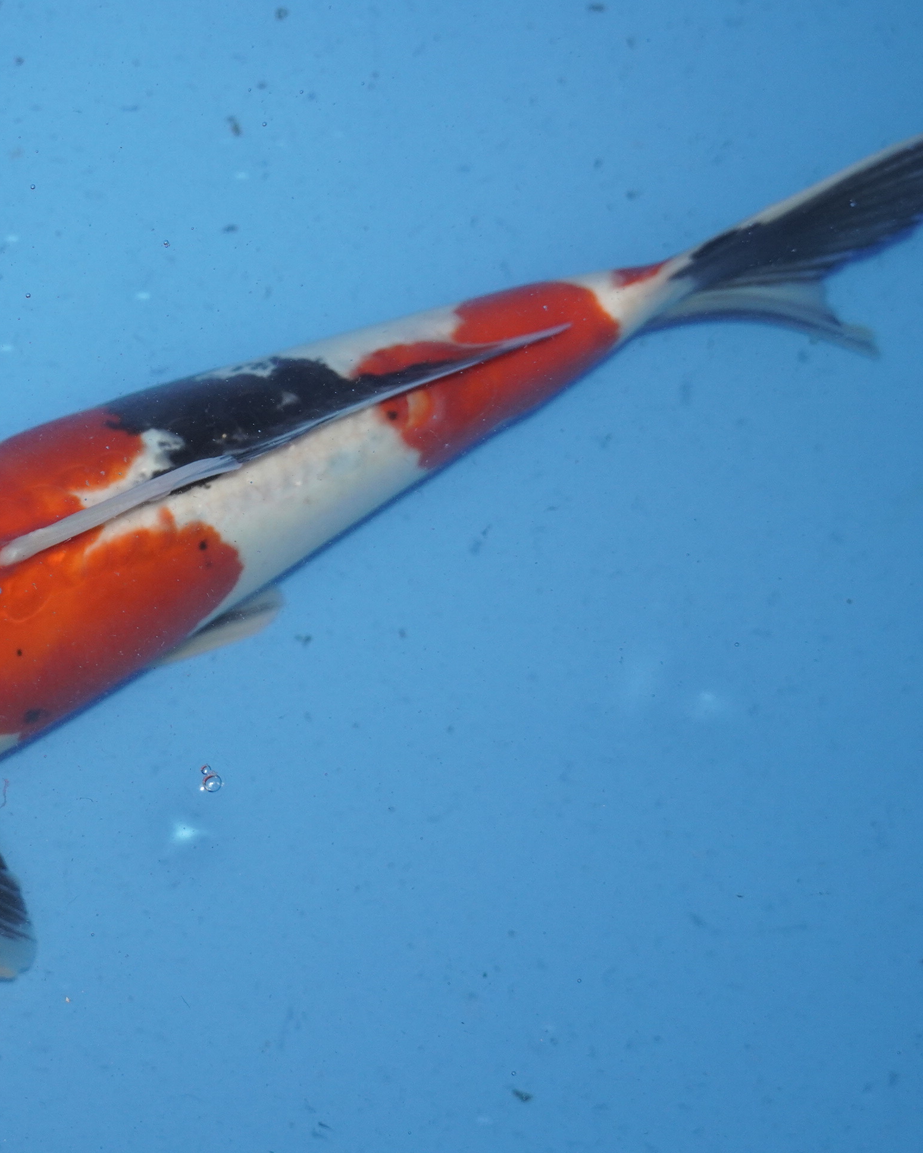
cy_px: 559
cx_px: 106
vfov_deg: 23.6
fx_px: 2757
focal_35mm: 81
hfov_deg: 18.7
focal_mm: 37
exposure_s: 1/160
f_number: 4.5
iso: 1000
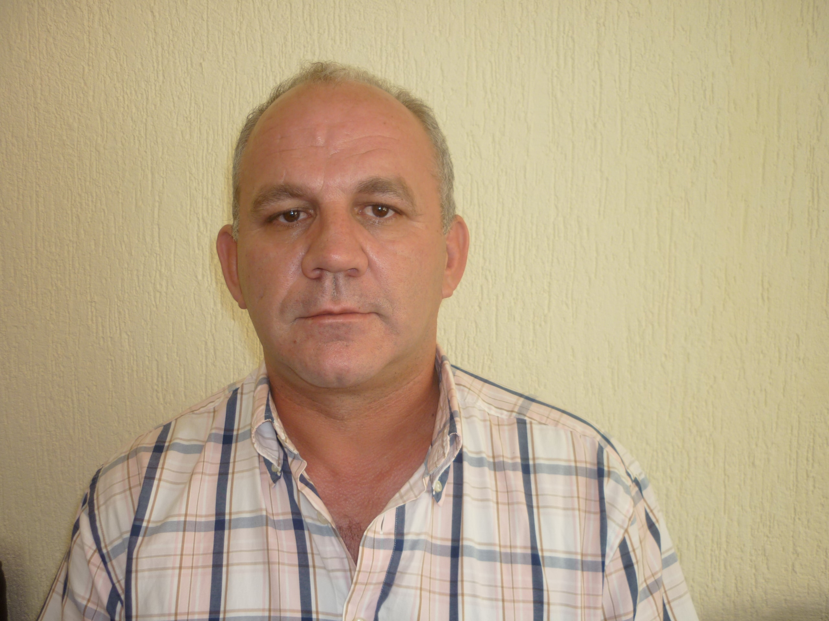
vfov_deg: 42.9
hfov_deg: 55.4
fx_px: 790
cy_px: 310
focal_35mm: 33
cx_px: 414
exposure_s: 1/30
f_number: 2.8
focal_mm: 5.5
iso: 100
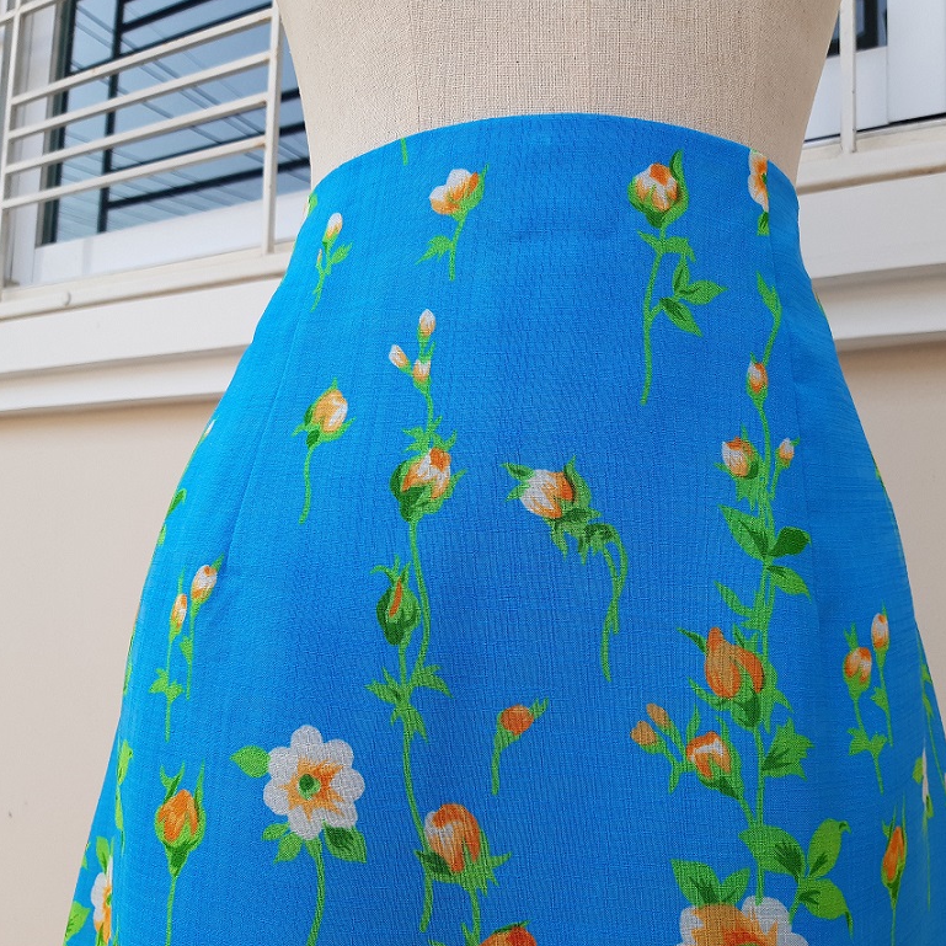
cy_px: 476
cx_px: 525
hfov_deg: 52.4
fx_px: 958
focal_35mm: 31
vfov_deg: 52.5
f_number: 1.7
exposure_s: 1/360
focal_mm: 3.92
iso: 40
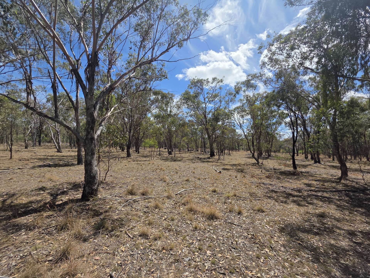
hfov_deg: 106.2
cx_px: 185
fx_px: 139
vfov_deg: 89.9
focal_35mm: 13
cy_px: 139
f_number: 1.9
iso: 40
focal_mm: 2.2
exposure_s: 1/2723
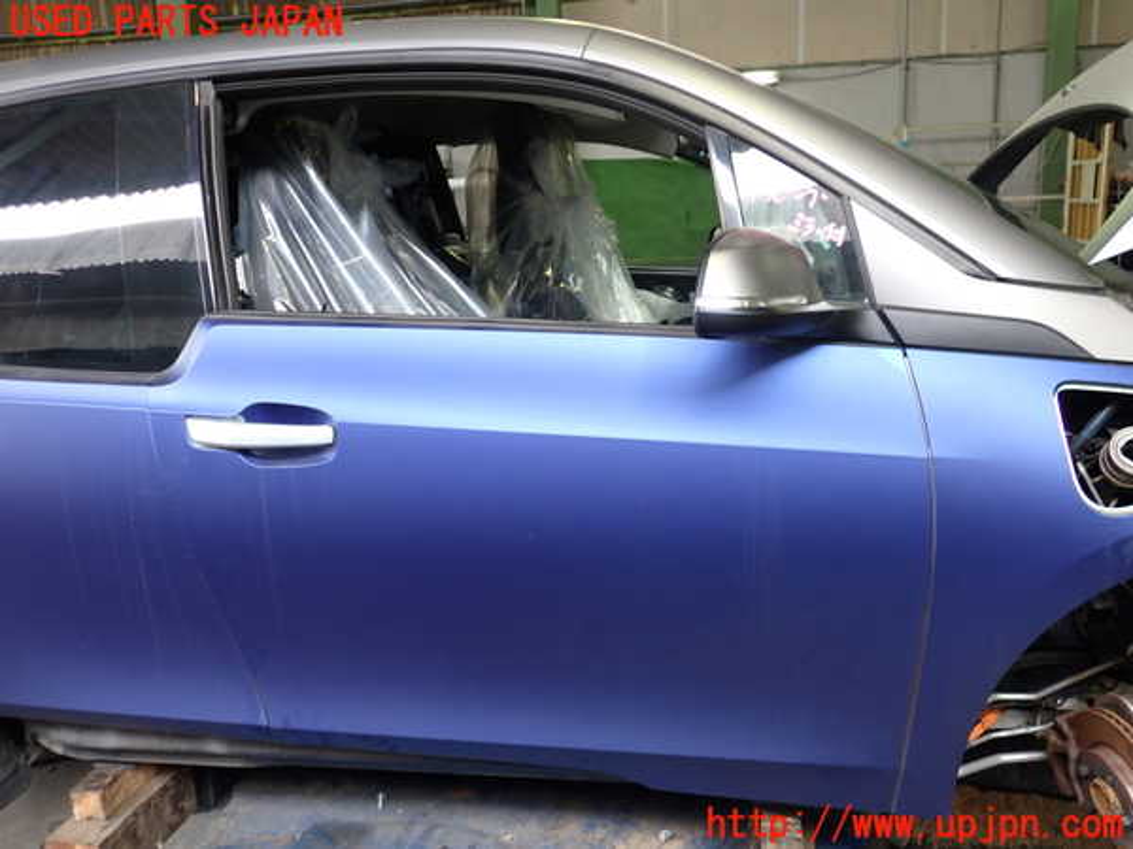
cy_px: 424
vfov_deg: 46.8
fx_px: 982
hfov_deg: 60.0
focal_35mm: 30
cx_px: 566
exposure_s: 1/50
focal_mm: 5.4
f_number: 2.3
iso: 200
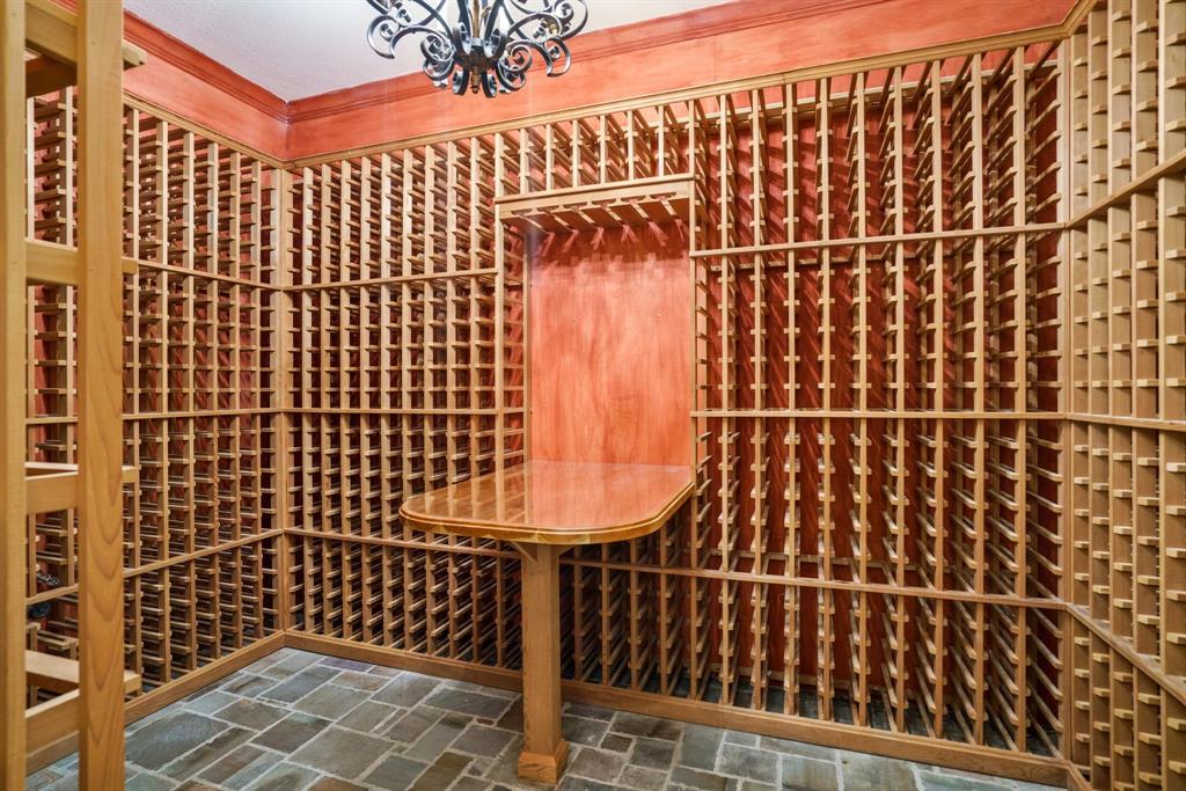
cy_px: 396
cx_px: 593
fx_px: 560
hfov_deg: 93.3
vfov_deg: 70.5
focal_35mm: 17
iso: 800
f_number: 6.3
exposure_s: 1
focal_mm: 17
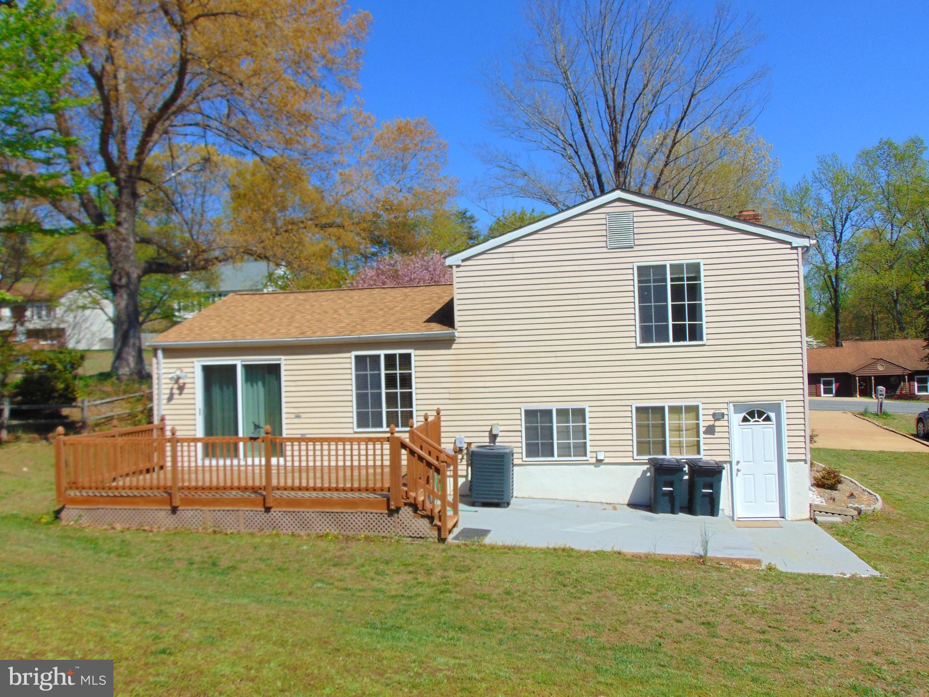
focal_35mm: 30
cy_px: 348
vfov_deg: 46.8
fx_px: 805
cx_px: 464
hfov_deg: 60.0
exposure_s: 1/250
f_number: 8
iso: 80
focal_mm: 5.4
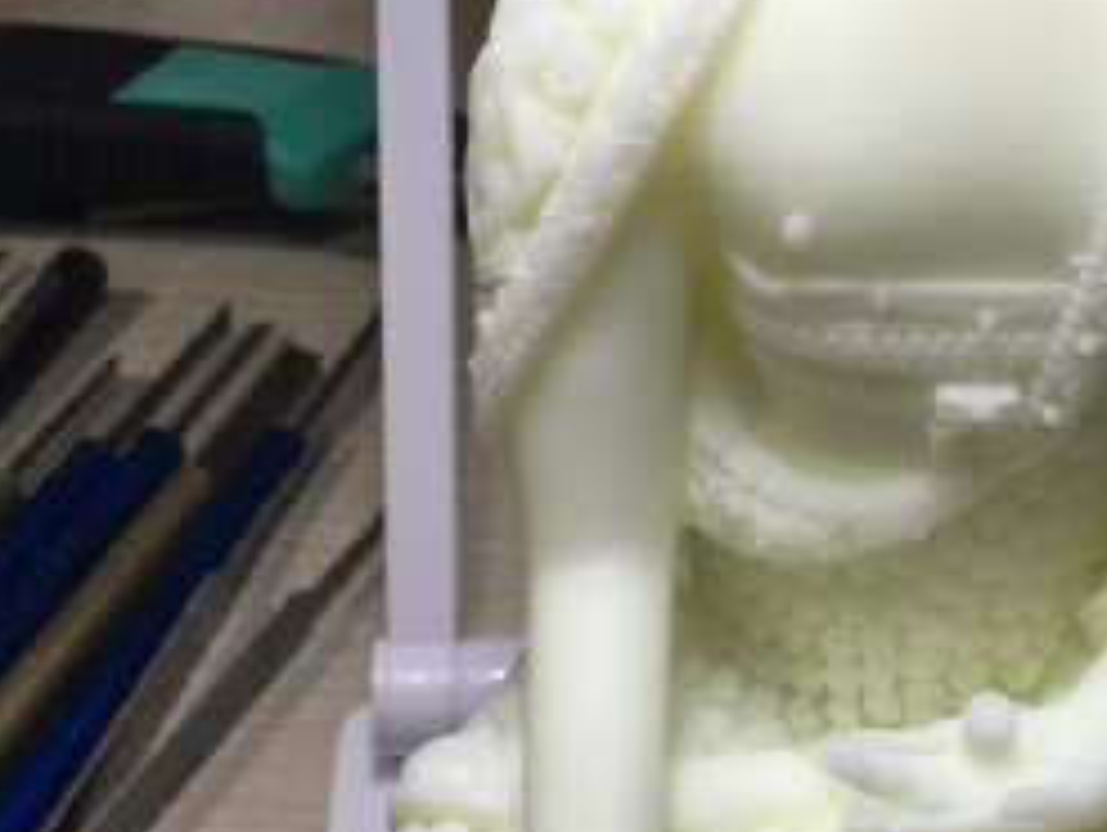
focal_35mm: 53
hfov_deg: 35.9
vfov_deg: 27.4
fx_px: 1697
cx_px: 688
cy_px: 544
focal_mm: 4.15
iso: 64
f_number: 2.2
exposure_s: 1/33
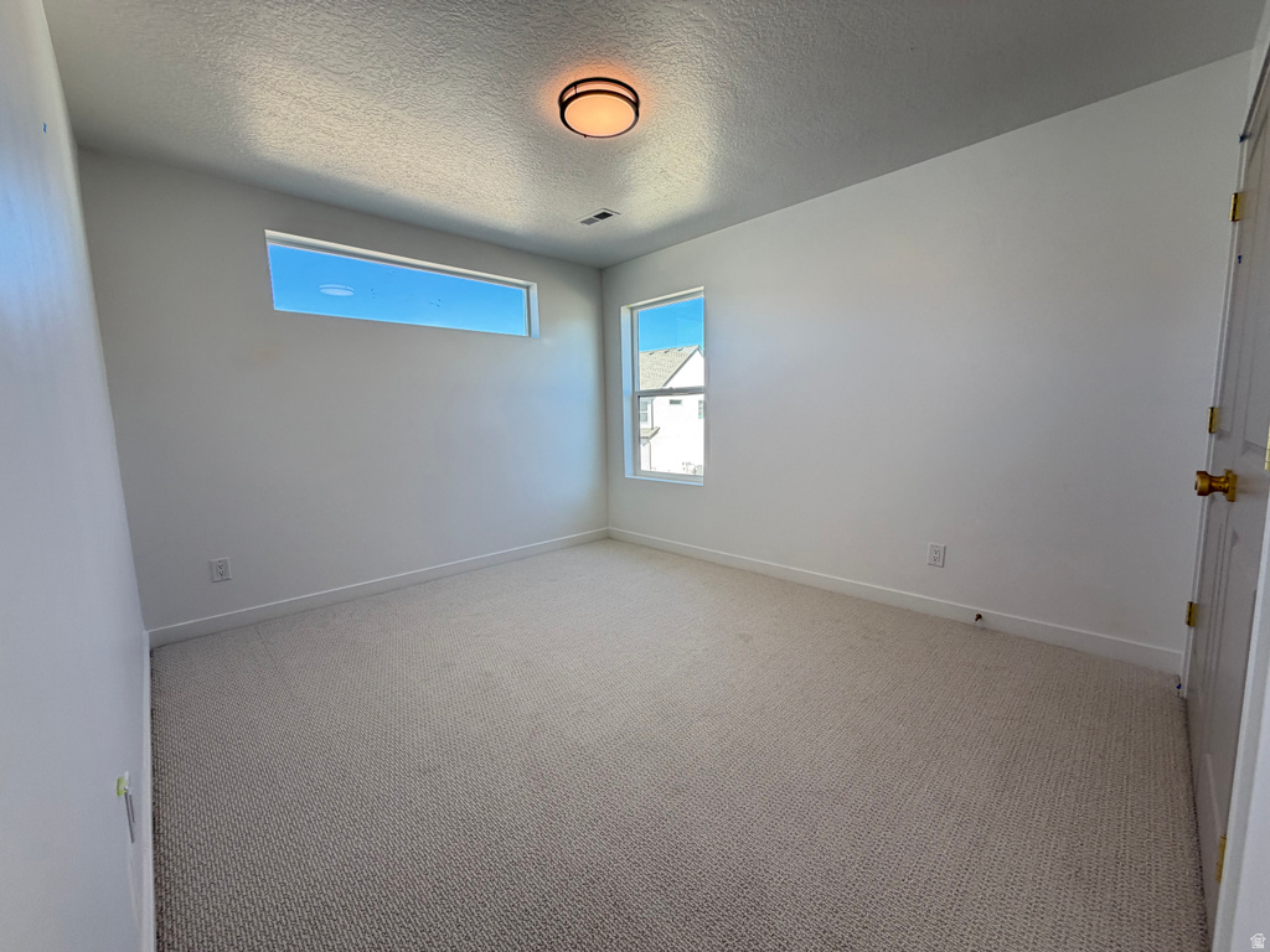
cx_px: 635
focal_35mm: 14
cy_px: 476
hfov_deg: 102.1
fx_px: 514
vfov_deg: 85.7
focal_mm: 2.22
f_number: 2.2
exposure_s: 1/120
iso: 100
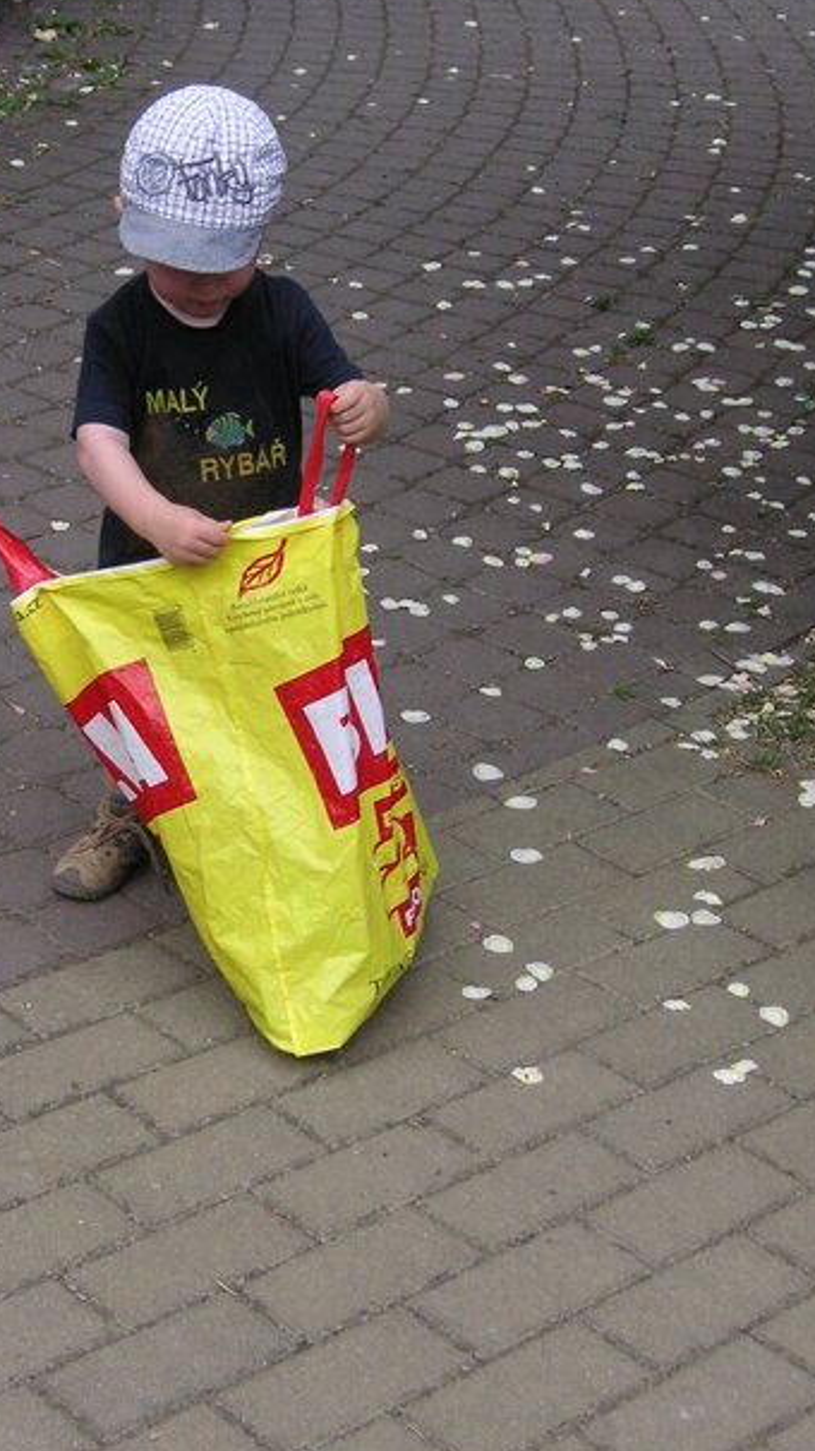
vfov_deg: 29.3
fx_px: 2768
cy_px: 578
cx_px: 280
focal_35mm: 72
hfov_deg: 16.7
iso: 50
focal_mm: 8.4
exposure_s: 1/350
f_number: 3.4
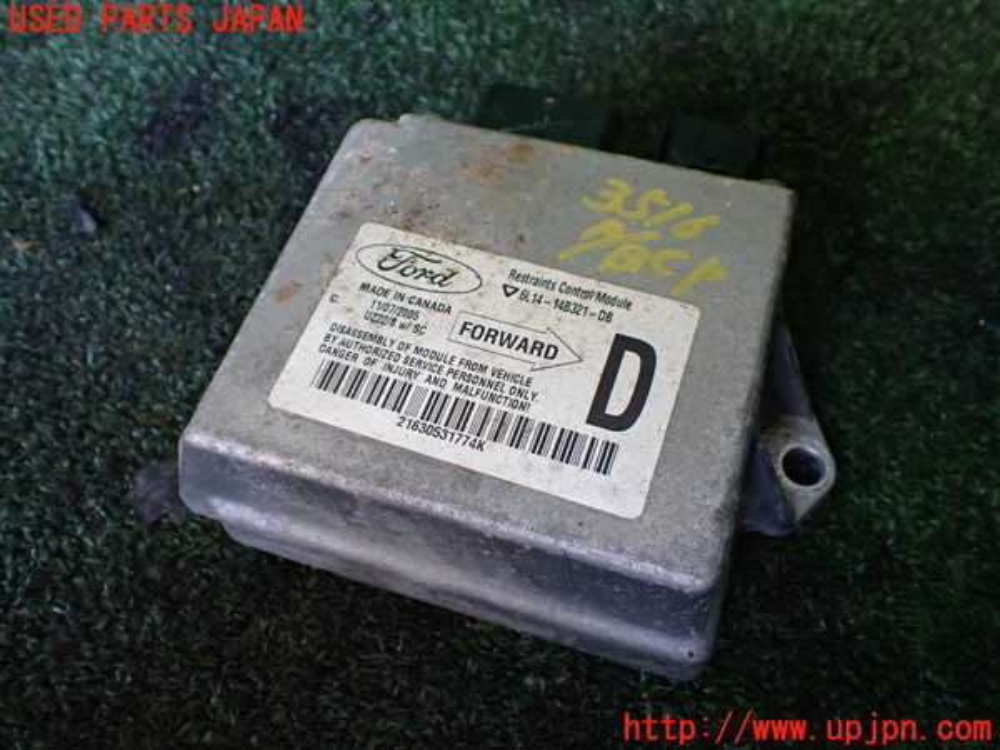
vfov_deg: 46.8
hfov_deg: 60.0
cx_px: 500
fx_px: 867
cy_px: 375
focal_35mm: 30
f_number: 2.3
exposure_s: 1/125
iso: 400
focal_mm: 5.4
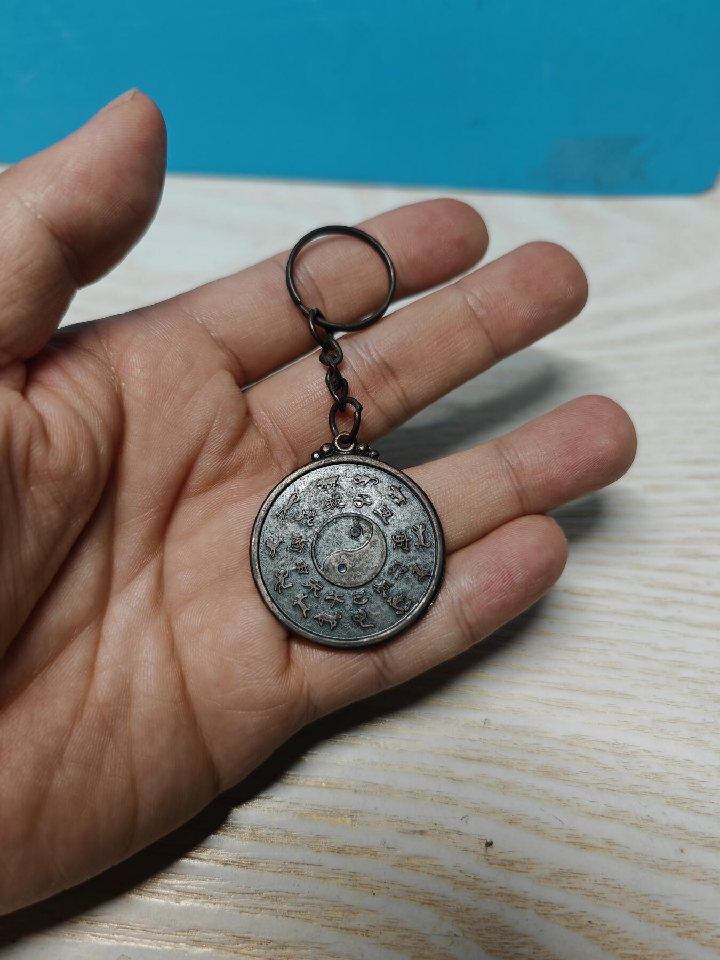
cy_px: 480
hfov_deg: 51.4
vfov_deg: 65.3
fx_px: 749
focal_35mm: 27
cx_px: 360
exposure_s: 1/100
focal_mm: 7.62
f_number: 1.6
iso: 101
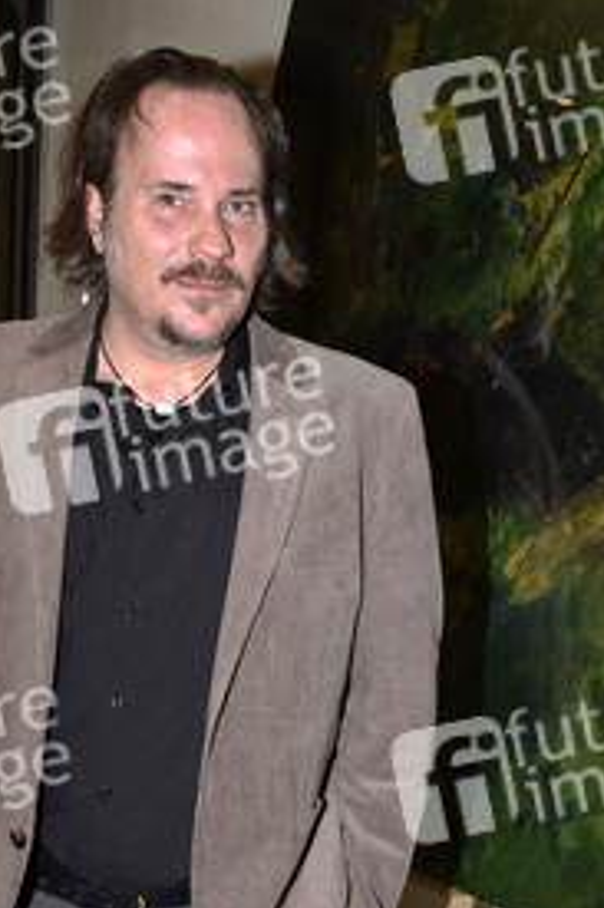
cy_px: 601
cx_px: 261
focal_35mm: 51
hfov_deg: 26.4
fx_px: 1285
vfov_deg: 38.5
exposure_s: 1/125
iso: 640
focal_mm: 35
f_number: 6.3
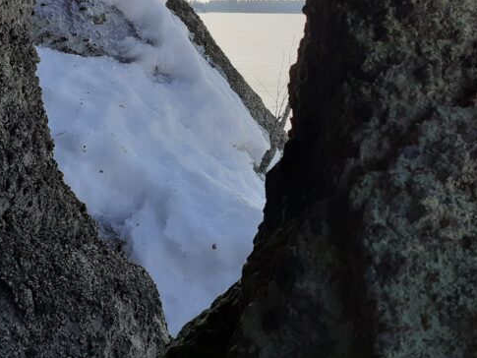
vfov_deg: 25.2
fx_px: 786
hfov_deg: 33.7
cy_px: 62
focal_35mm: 57
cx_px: 268
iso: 40
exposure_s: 1/1555
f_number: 1.9
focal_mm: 3.6
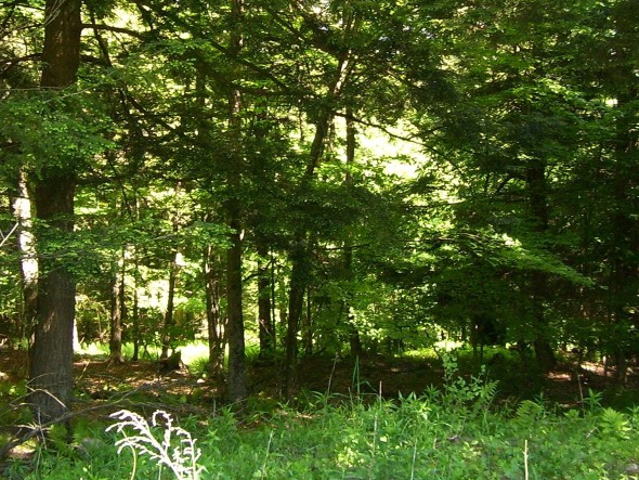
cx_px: 304
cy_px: 116
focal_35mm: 59
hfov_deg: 32.7
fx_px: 1090
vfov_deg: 24.5
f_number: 2.7
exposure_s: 1/60
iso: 125
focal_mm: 5.6
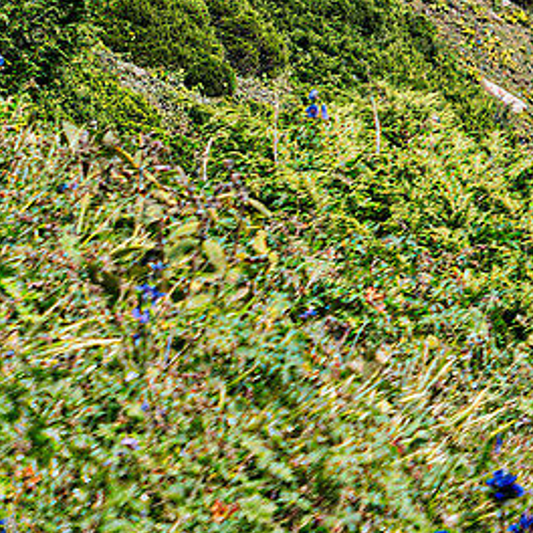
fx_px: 6986
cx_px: 2162
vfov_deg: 4.3
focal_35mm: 401
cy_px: -432
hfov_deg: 4.1
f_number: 7.1
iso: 100
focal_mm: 52
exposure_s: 1/320
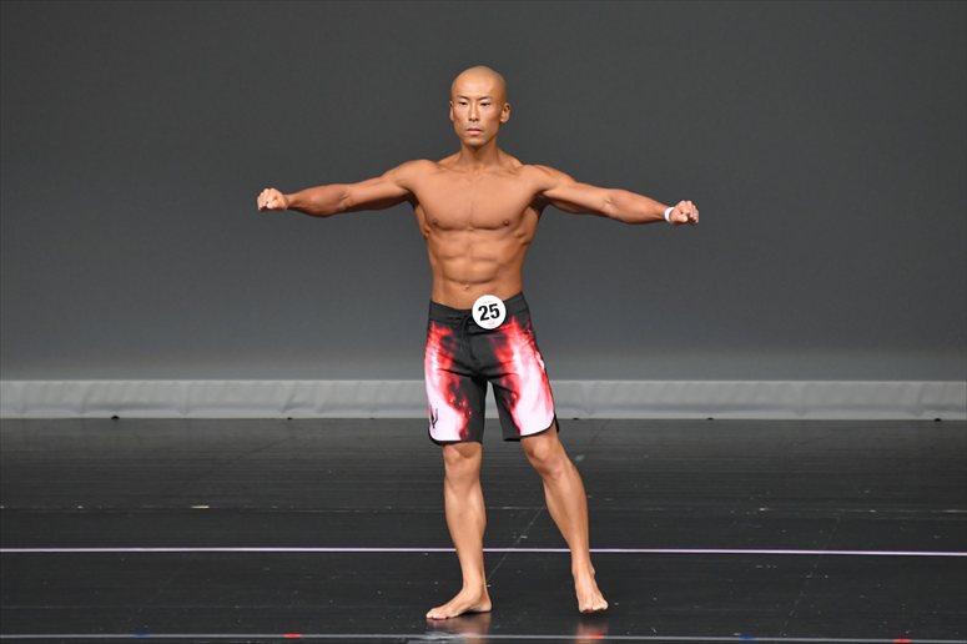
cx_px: 484
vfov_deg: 3.7
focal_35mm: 375
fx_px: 10068
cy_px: 322
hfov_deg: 5.5
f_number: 5.6
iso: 4000
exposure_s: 1/400
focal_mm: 250
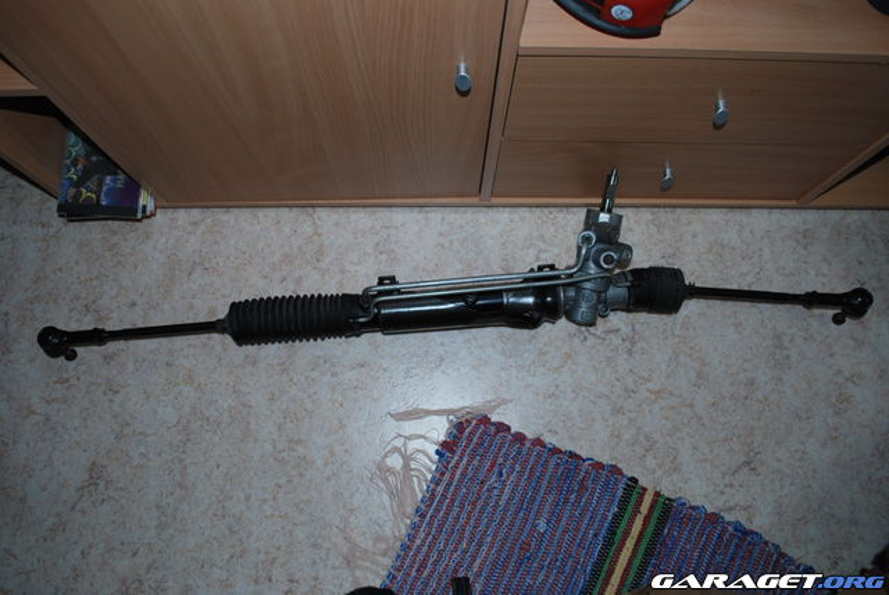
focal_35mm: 27
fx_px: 667
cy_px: 298
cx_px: 444
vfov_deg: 48.0
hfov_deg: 67.3
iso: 200
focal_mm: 18
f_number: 3.5
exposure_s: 1/60
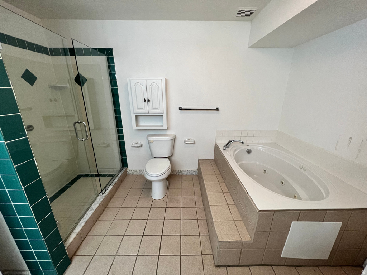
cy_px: 138
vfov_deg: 89.9
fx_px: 138
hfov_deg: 106.2
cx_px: 184
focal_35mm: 13
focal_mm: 1.57
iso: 200
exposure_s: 1/120
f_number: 1.8
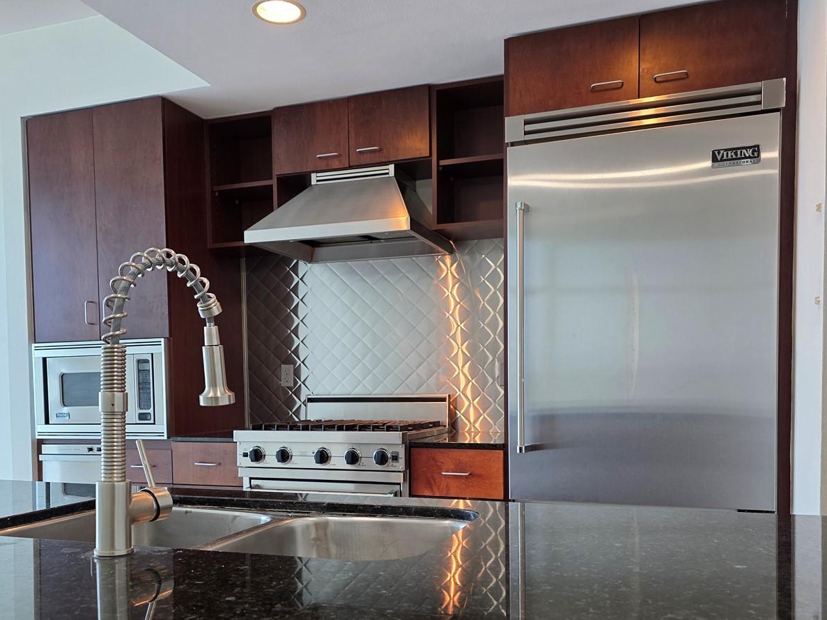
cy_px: 417
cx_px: 405
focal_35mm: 31
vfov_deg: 44.7
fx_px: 741
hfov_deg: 58.4
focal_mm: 6.3
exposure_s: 1/120
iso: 125
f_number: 1.7
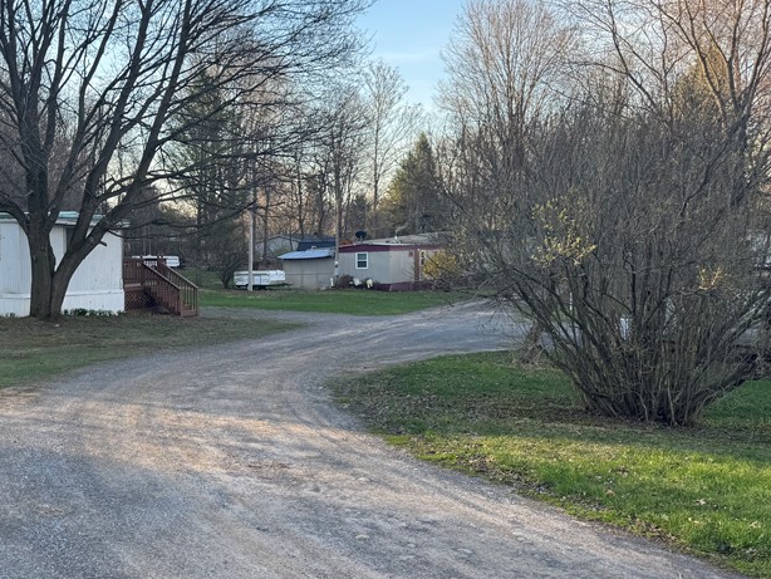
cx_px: 134
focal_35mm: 40
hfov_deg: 44.1
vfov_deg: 35.9
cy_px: 320
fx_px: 891
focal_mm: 6.76
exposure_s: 1/756
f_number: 1.78
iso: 80
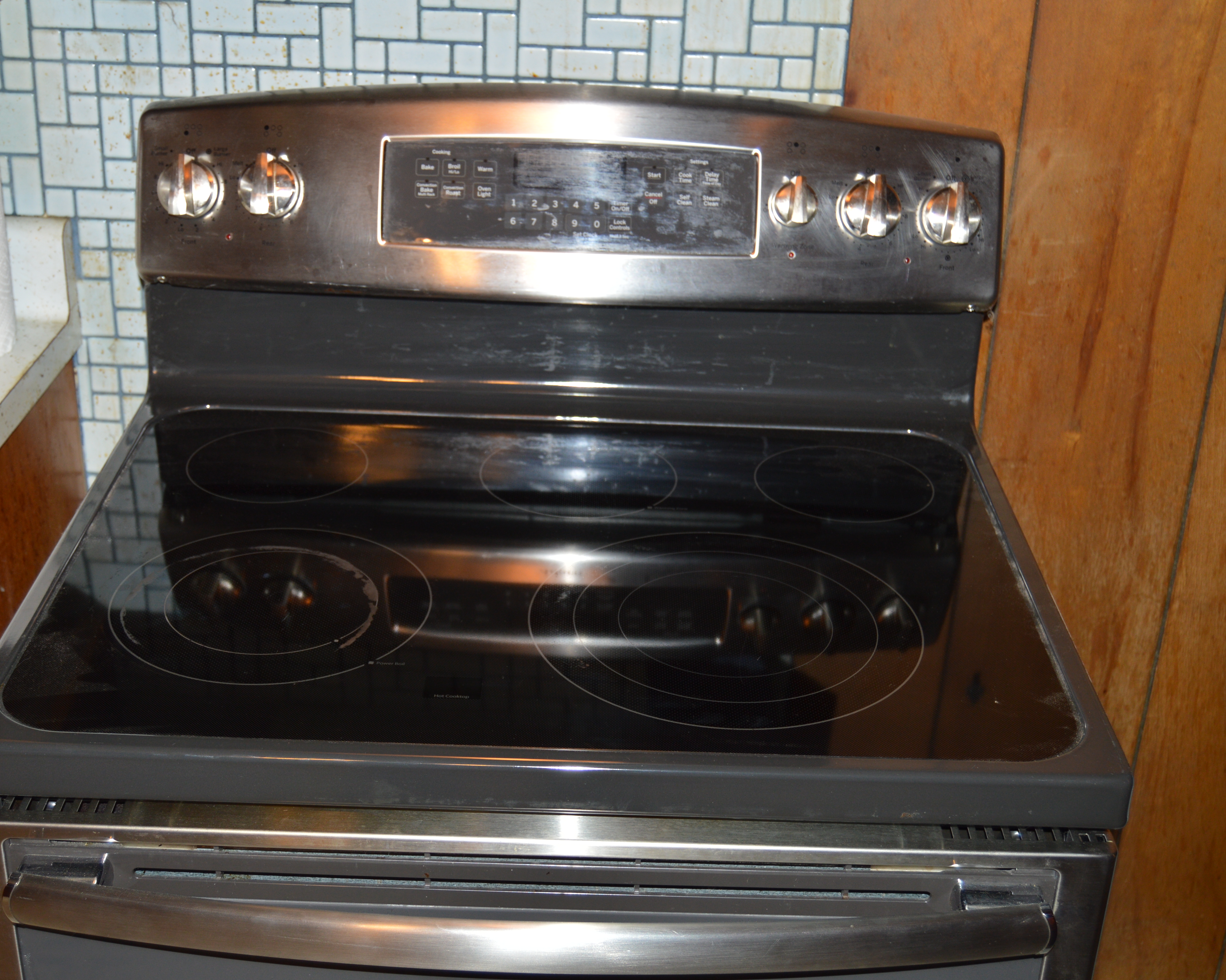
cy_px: 493
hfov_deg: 38.8
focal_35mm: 48
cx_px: 591
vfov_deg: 31.5
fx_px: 1742
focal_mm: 28
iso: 200
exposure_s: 1/60
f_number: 4
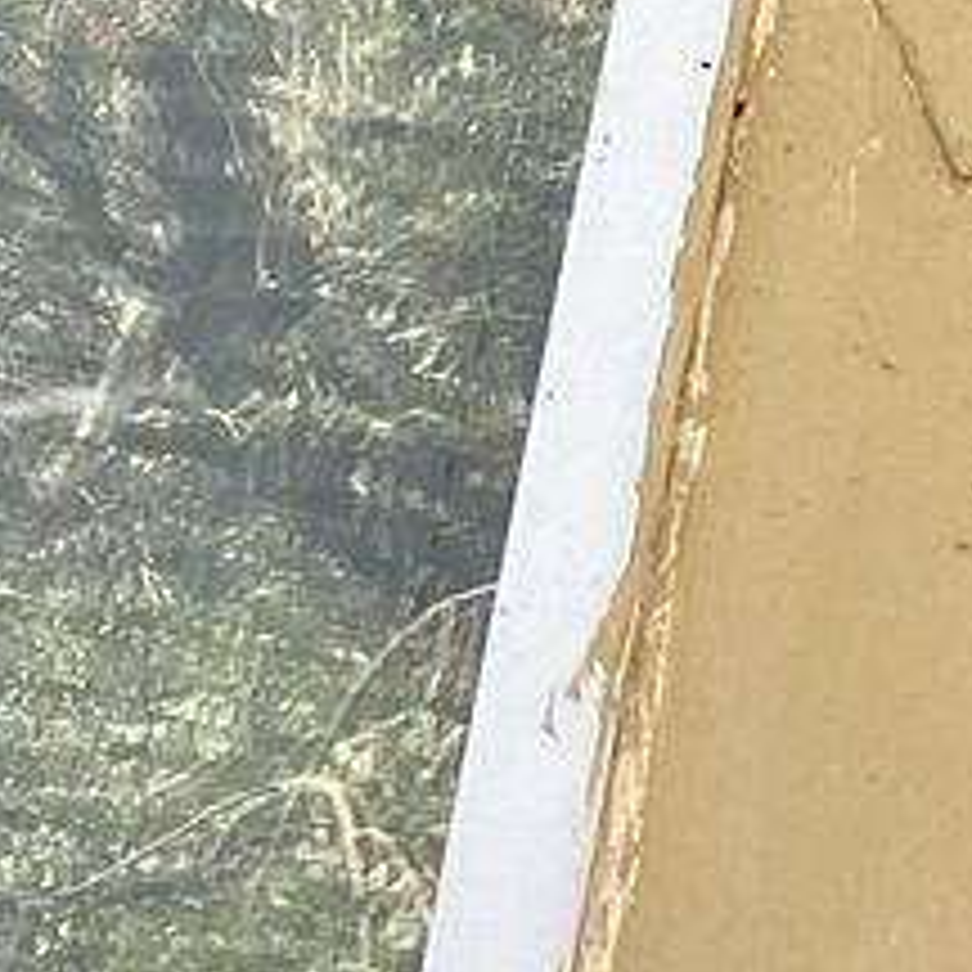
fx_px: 4829
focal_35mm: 152
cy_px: -666
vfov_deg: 10.9
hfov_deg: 9.6
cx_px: 2624
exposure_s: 1/120
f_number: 2.4
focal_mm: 3.3
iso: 32
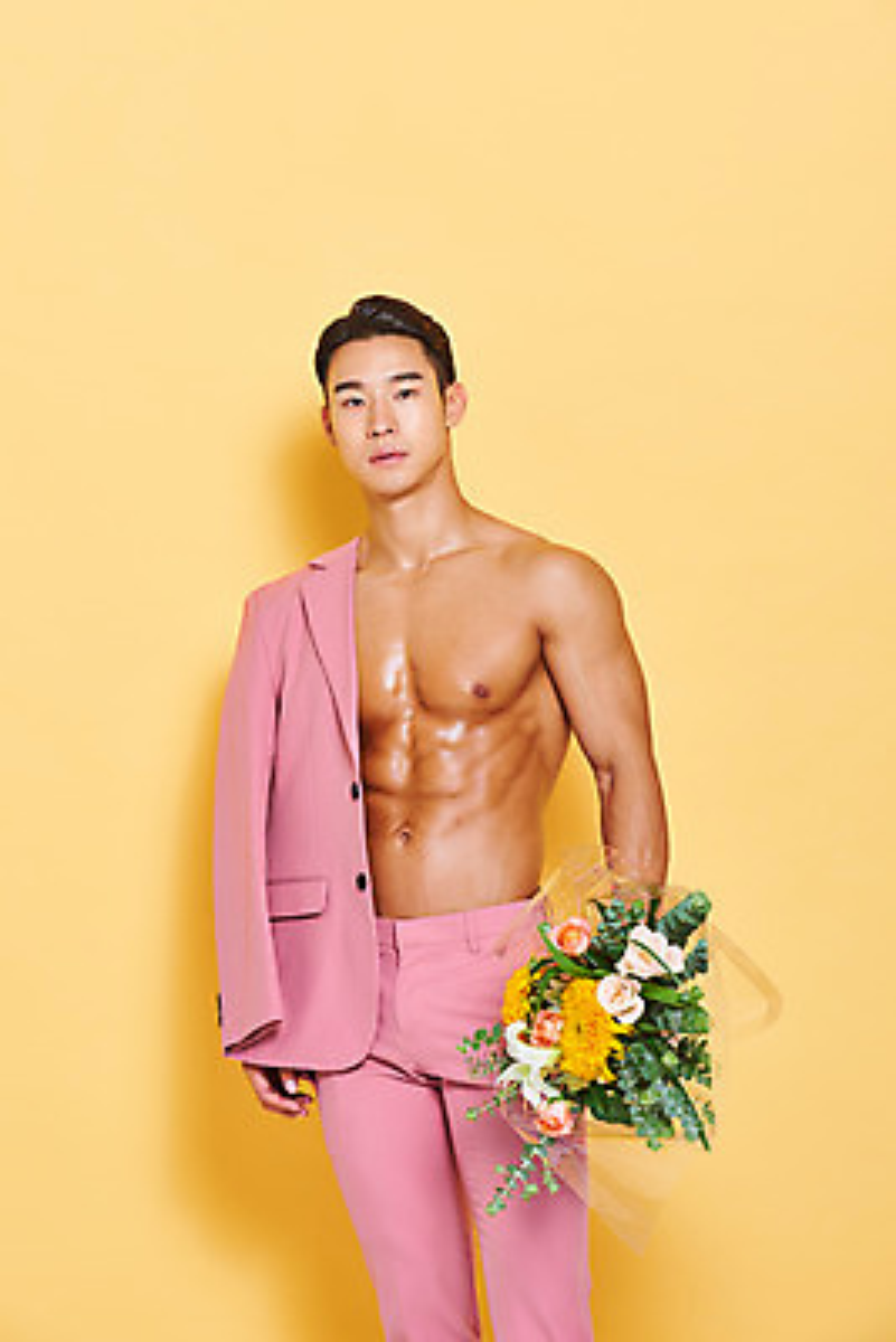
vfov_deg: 14.1
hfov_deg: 9.5
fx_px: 5408
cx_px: 448
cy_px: 671
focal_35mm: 145
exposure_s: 1/125
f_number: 11
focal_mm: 145
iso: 100
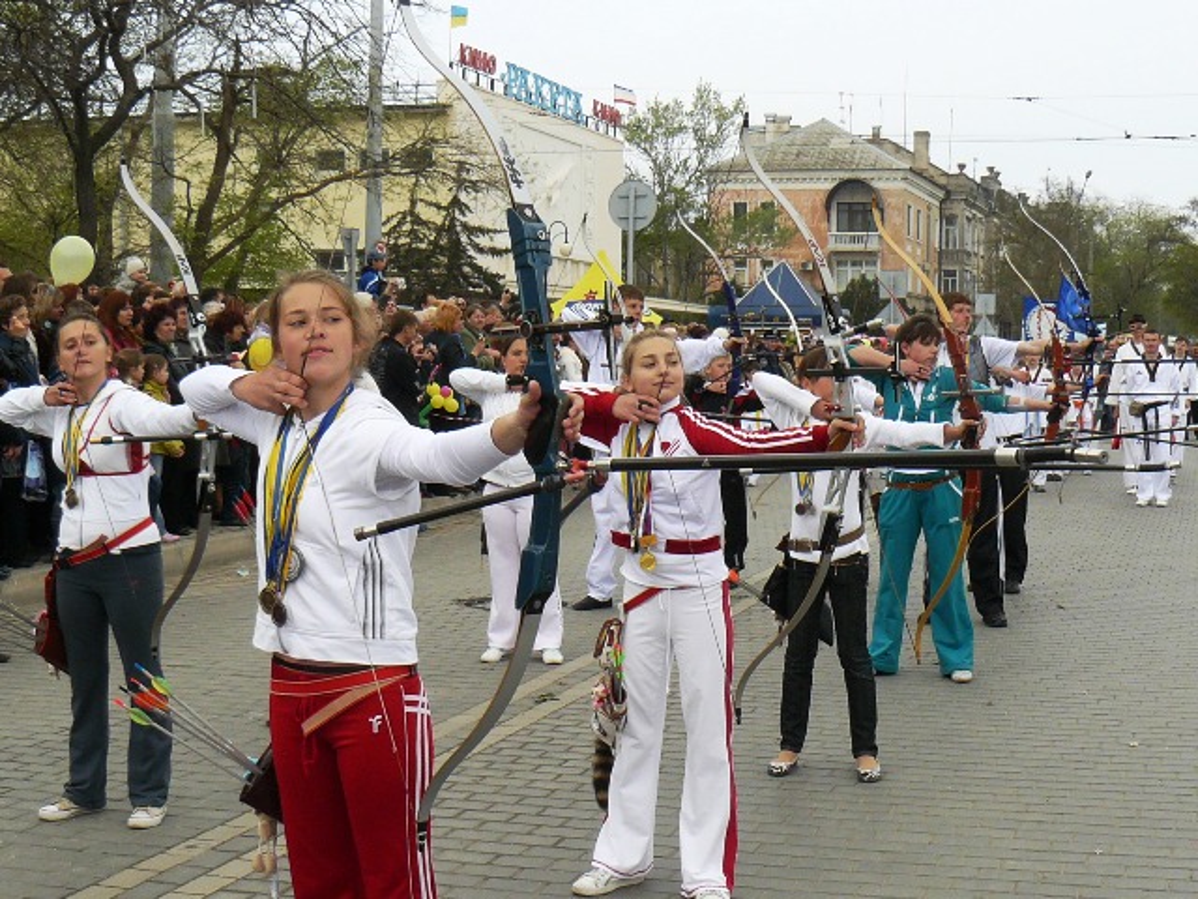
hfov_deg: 35.5
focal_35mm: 54
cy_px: 450
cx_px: 599
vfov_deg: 27.0
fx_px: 1869
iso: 100
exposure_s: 1/200
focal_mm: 6
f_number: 5.6
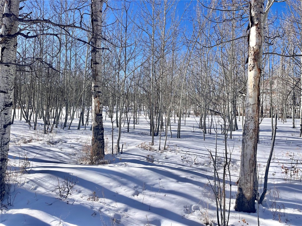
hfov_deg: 67.3
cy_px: 113
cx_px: 151
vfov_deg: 53.1
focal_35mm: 26
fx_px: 227
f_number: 1.6
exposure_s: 1/4854
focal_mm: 5.1
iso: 50
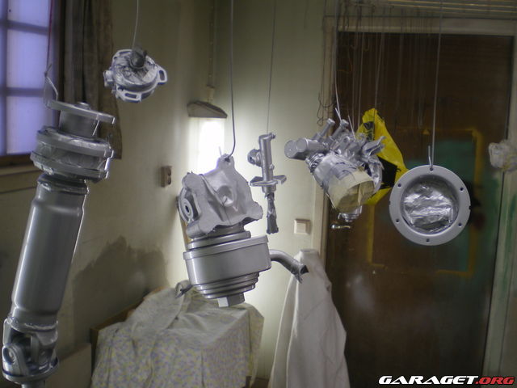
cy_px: 194
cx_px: 258
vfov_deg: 37.7
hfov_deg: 49.0
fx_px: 568
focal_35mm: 38
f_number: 3.1
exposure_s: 1/40
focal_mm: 6.3
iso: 64
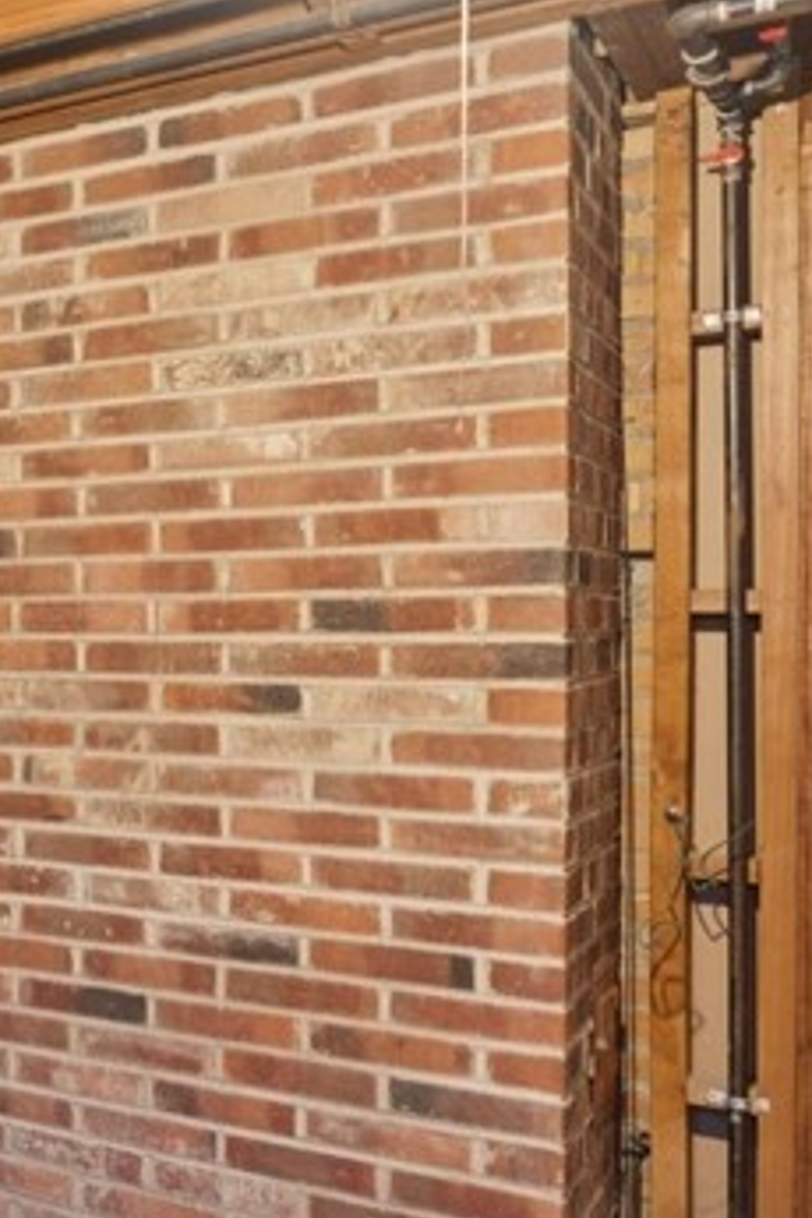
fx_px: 1489
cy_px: 648
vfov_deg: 44.5
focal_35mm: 44
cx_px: -1024
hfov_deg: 16.4
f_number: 3.2
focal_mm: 14
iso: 320
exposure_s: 1/10
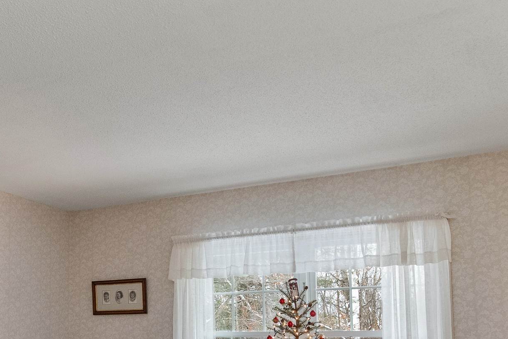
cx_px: 72
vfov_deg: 31.6
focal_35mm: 38
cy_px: 359
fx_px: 536
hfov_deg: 46.8
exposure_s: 1/13
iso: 1000
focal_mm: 10
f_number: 7.1
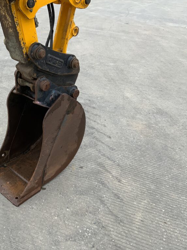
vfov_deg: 47.9
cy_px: 124
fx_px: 281
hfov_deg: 36.3
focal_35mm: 39
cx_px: 57
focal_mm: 3
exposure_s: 1/129
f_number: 1.8
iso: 16
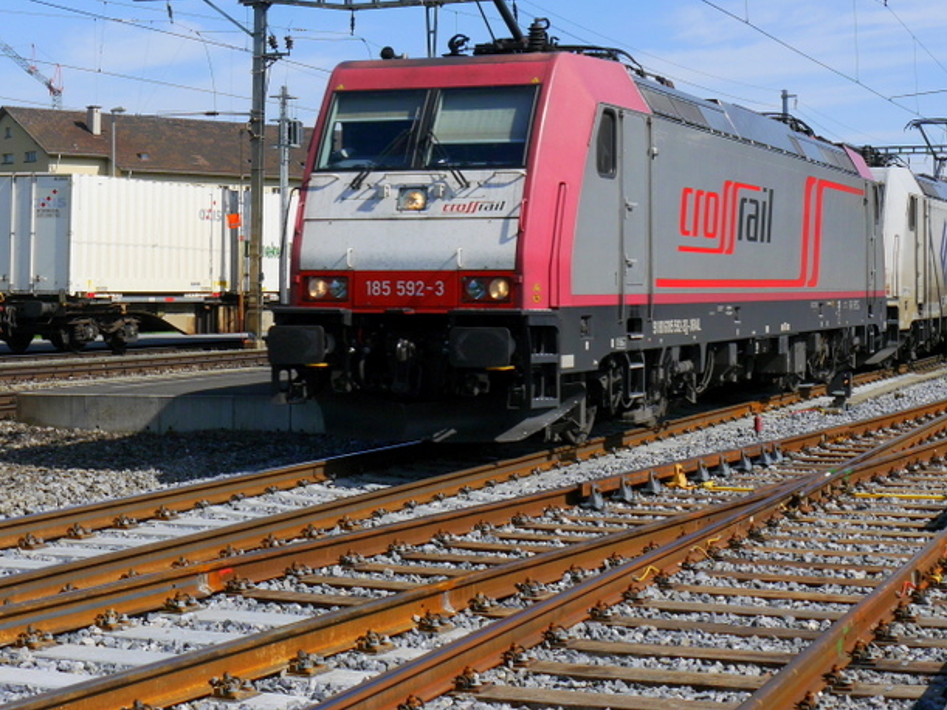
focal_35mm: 72
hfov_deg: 27.0
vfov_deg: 20.3
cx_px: 515
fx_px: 1969
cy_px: 178
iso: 160
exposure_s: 1/500
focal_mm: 20
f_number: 9
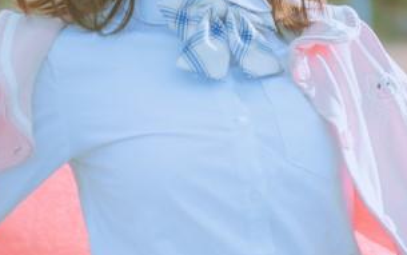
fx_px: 1654
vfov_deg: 8.8
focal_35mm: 149
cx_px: 145
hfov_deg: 14.0
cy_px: 89
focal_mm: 35
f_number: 1.4
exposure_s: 1/3200
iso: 64
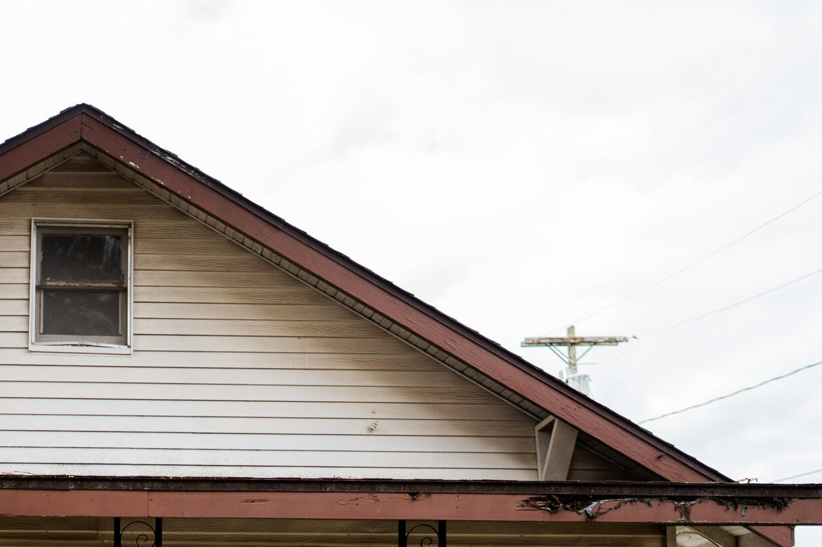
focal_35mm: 49
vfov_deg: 25.2
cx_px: 101
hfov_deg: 38.0
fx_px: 1118
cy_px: 623
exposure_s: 1/2000
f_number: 1.8
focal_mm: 20
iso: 320
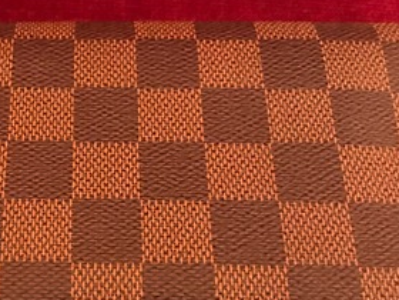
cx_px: 93
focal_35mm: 64
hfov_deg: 29.7
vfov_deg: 22.8
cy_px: 210
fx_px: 738
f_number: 1.8
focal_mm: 3.99
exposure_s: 1/4
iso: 125
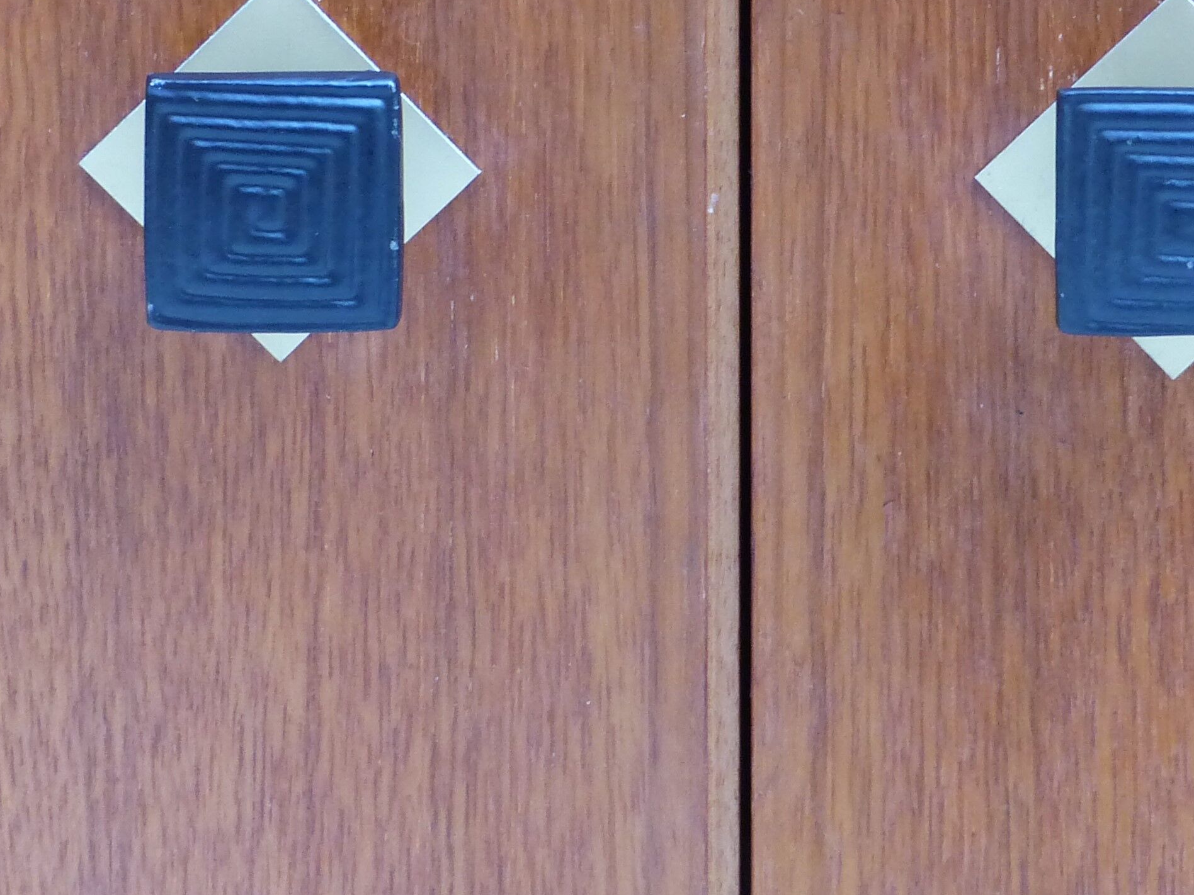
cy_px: 223
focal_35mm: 308
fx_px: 10624
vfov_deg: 4.8
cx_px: 791
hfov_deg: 6.4
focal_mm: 23.9
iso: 250
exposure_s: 1/80
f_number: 2.8
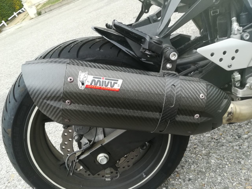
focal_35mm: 26
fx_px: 189
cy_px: 94
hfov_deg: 67.3
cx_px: 126
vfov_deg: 53.1
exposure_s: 1/50
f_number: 2.2
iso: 100
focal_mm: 3.83
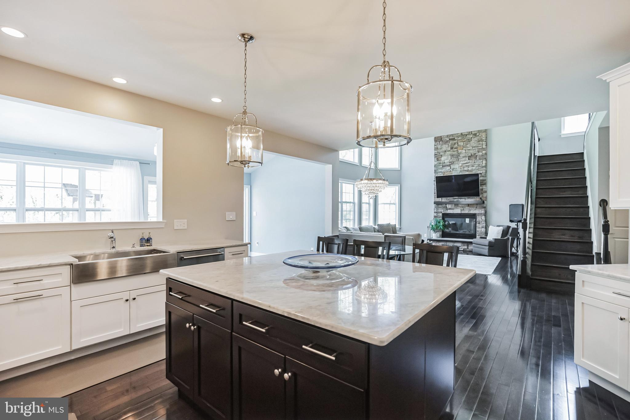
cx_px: 315
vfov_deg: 73.7
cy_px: 210
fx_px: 280
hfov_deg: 96.7
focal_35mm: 16
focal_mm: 16
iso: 500
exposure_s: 1/60
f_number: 4
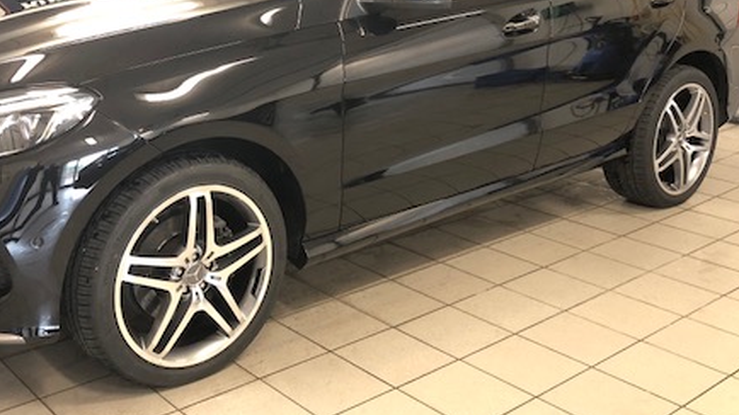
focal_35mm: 45
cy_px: 83
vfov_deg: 26.0
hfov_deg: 45.1
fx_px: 882
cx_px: 283
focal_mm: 3.99
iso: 100
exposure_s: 1/17
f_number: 1.8
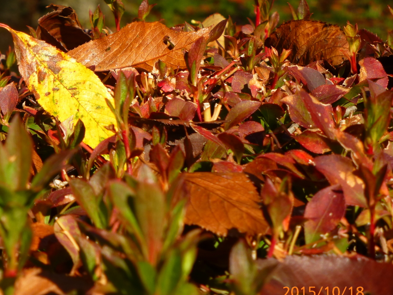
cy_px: 91
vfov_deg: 7.6
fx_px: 2225
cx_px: 72
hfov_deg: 10.1
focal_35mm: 196
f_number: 5.3
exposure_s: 1/320
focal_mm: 20.6
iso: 100
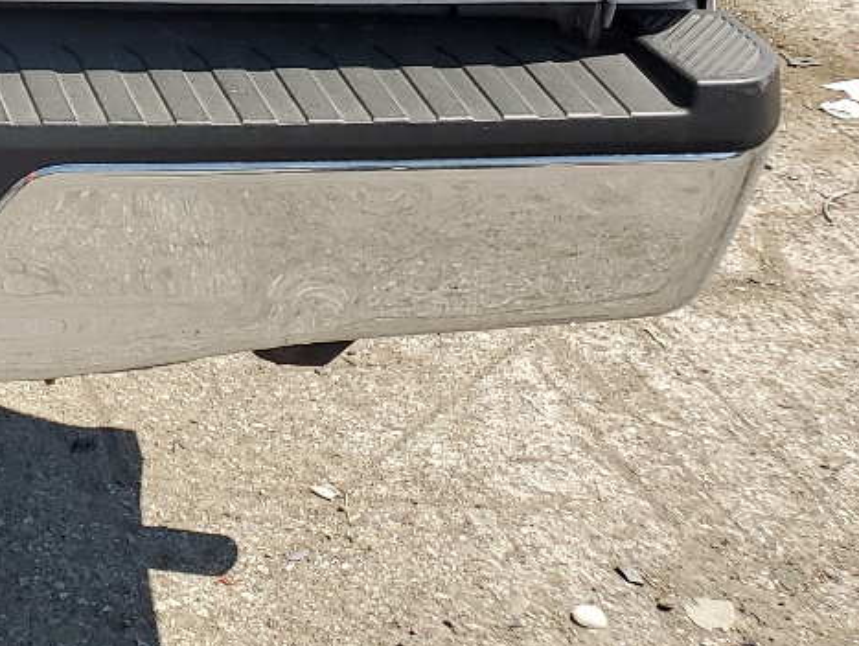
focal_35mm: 89
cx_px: -451
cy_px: -271
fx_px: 2210
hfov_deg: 19.1
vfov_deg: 15.5
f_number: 1.5
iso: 50
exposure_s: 1/2500
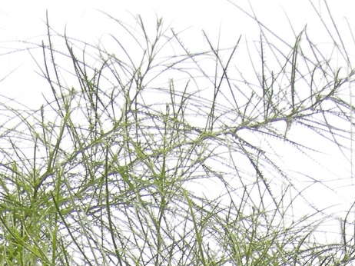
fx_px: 1866
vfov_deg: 7.0
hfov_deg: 10.7
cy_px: 897
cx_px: -40
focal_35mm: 182
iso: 64
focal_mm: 7.5
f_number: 4.3
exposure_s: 1/147
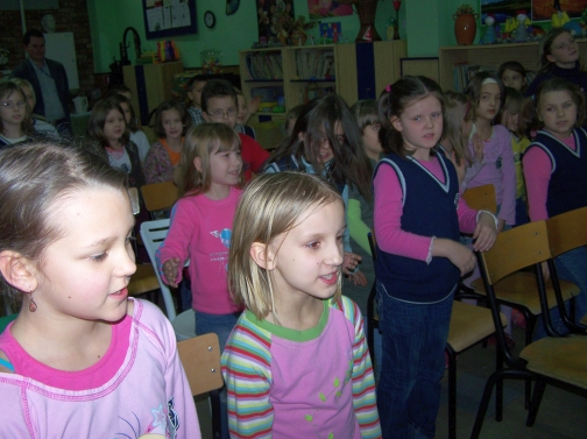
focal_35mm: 40
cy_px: 220
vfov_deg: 35.9
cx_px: 285
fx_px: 678
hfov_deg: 46.8
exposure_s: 1/60
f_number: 2.8
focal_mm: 6.3
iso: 80
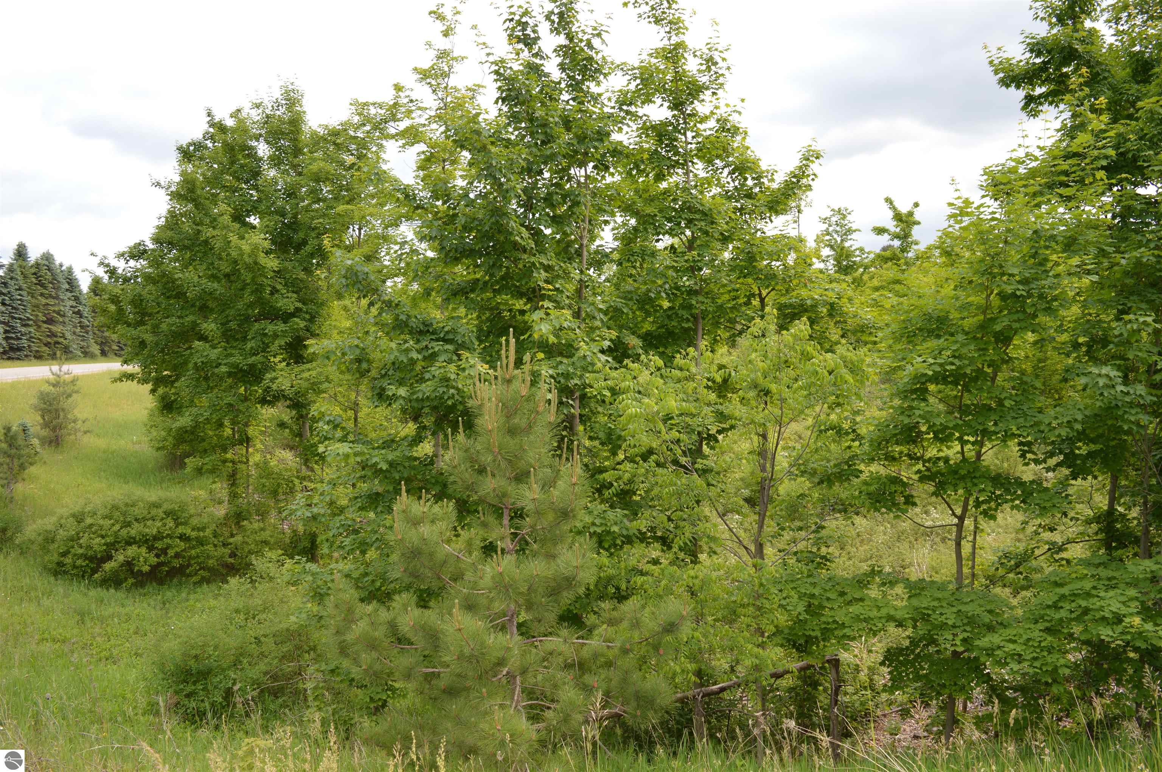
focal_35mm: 27
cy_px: 386
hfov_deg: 67.4
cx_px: 581
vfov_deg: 47.8
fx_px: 871
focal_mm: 18
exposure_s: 1/200
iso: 100
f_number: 6.3
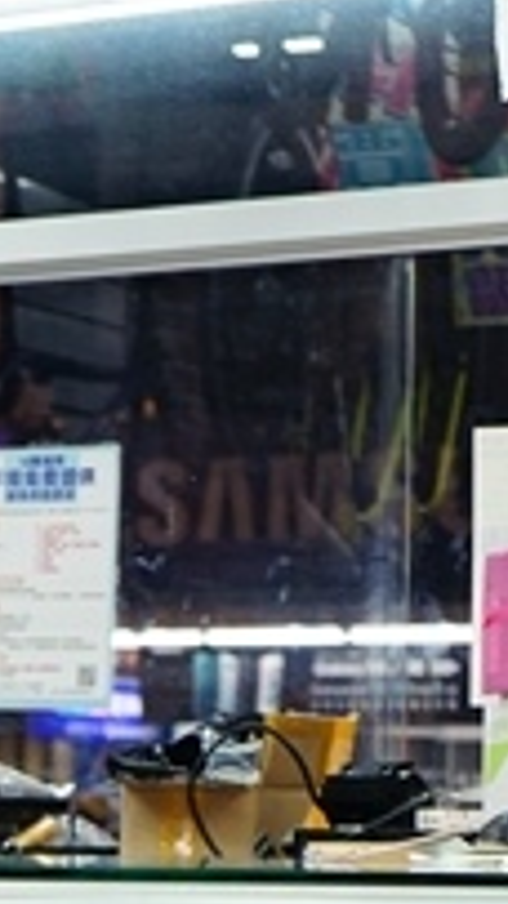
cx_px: 267
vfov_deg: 13.8
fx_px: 3668
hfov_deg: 7.9
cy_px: 942
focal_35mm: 153
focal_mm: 37
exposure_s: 1/60
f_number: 4
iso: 500
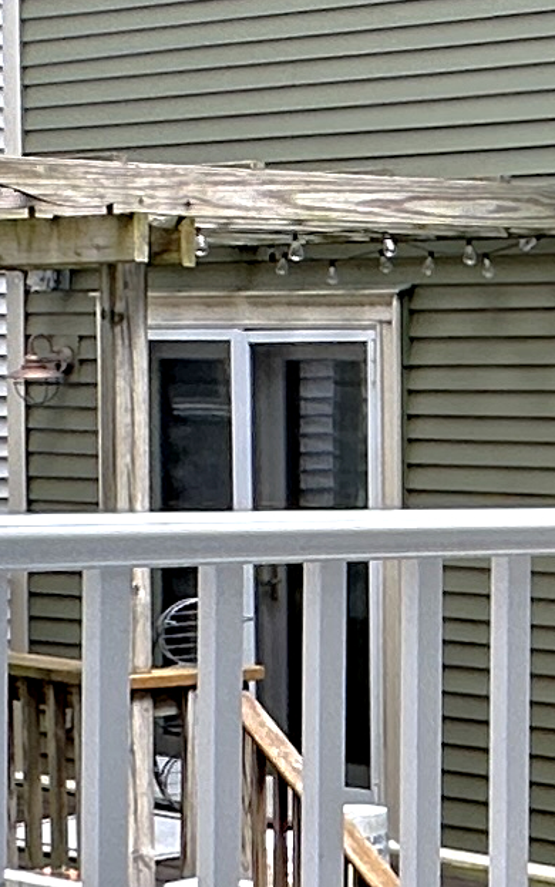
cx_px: 1590
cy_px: 574
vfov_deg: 21.6
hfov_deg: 10.4
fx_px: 2321
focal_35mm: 96
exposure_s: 1/162
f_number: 2.2
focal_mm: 2.22
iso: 40
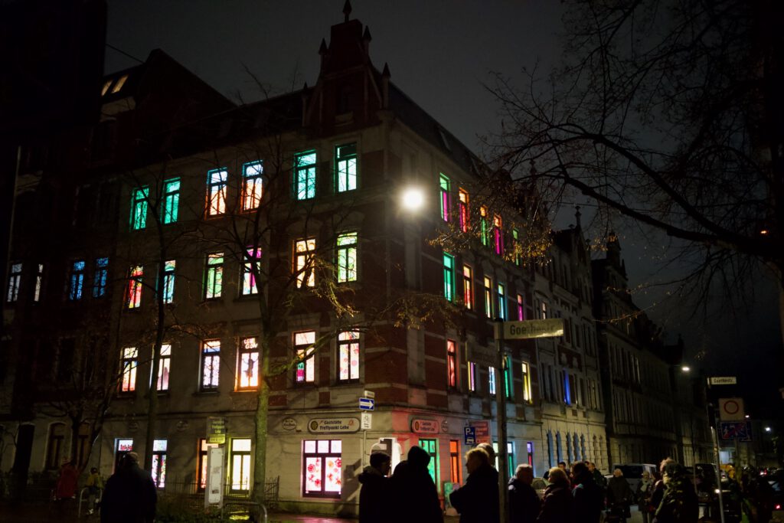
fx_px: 762
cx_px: 392
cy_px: 262
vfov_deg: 37.9
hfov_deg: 54.4
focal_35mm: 35
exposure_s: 1/50
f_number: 2.8
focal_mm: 35
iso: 12800
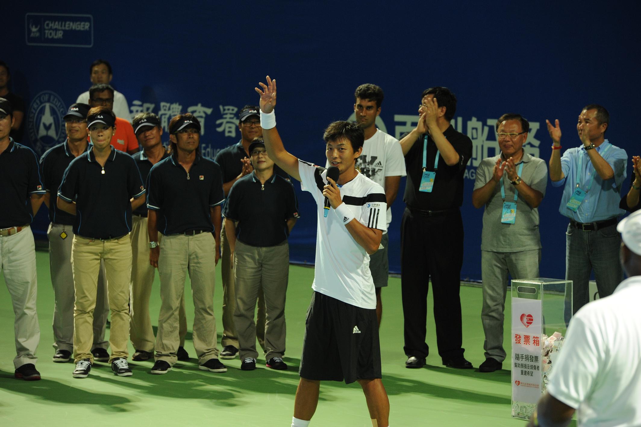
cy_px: 214
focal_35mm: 200
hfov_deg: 10.3
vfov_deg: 6.9
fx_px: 3559
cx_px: 320
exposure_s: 1/160
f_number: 6.3
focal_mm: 200
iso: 1600
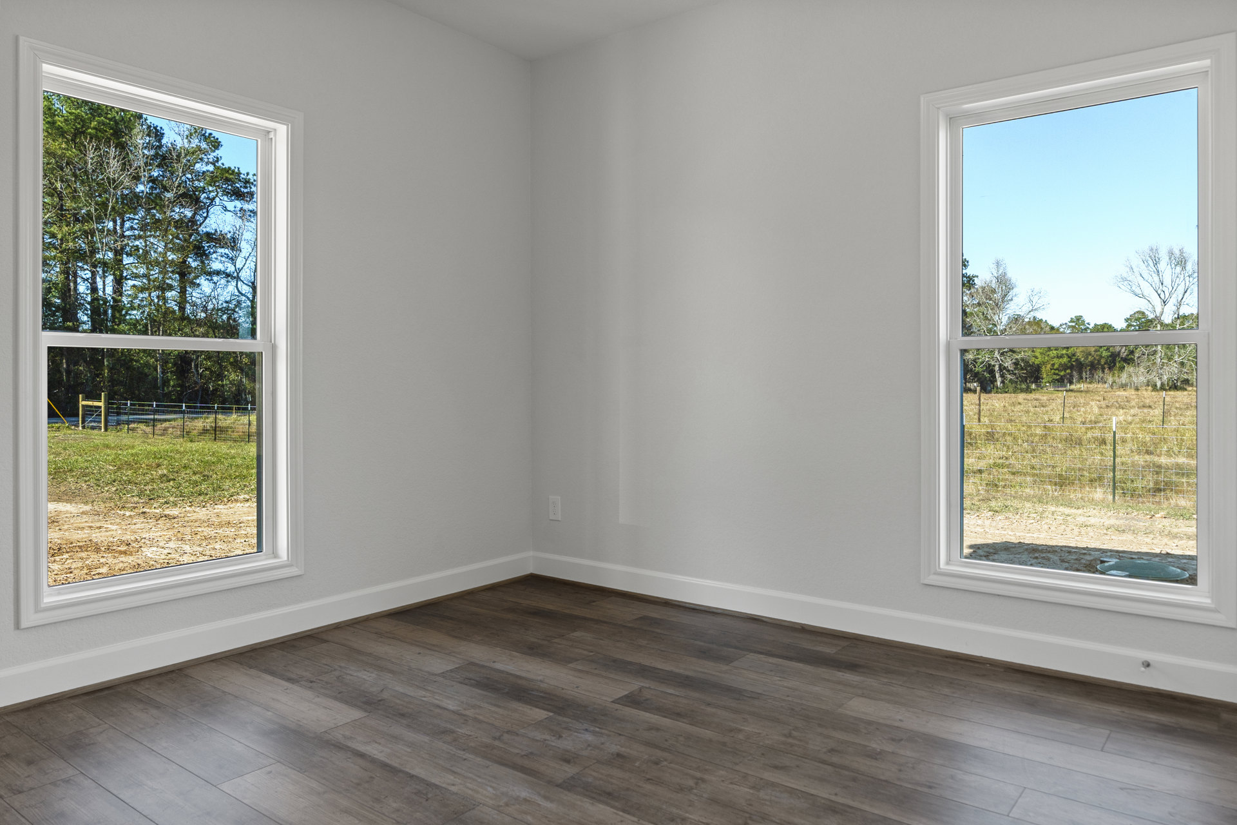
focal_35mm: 24
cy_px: 412
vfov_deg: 53.1
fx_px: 825
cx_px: 618
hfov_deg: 73.7
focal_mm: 16
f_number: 3.5
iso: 100
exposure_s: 1/50
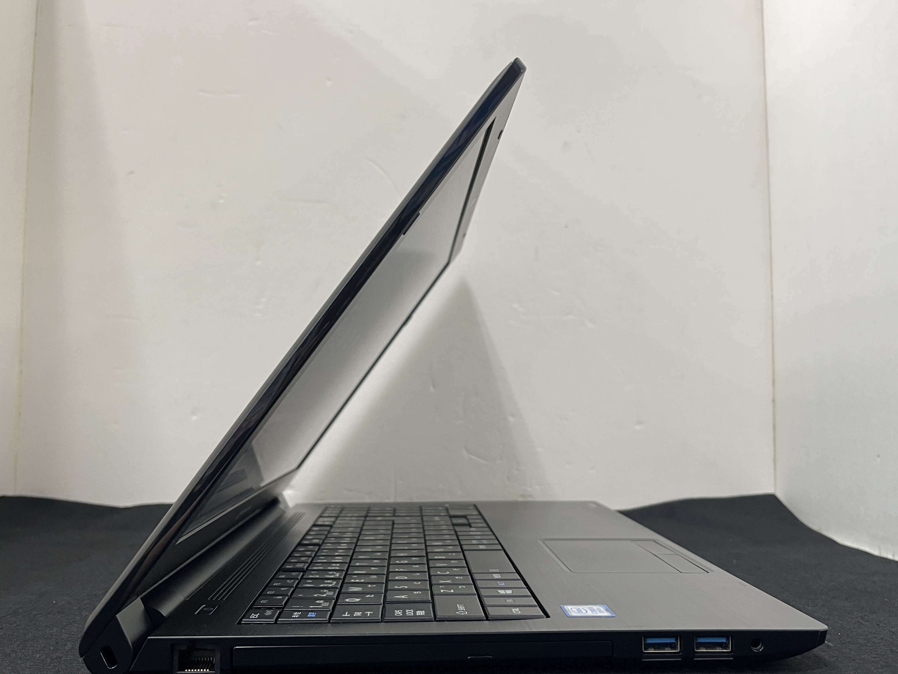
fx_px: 830
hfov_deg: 56.8
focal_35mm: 32
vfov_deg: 44.2
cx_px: 472
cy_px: 347
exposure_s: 1/60
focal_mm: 5.1
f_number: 1.6
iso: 125
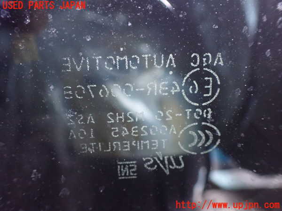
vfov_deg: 46.8
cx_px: 141
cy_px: 106
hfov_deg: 60.0
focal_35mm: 30
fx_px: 244
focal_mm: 5.4
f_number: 2.3
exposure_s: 1/30
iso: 1250
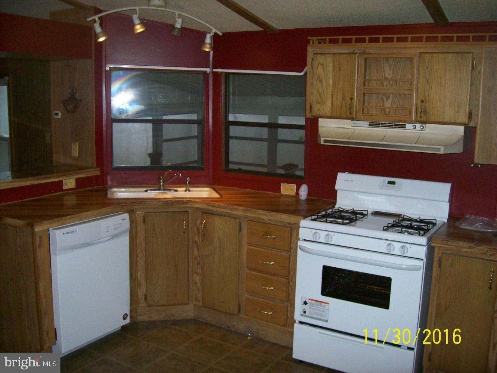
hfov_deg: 51.4
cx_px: 248
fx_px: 517
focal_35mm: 36
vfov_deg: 39.7
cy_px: 186
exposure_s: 1/64
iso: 200
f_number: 2.7
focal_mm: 6
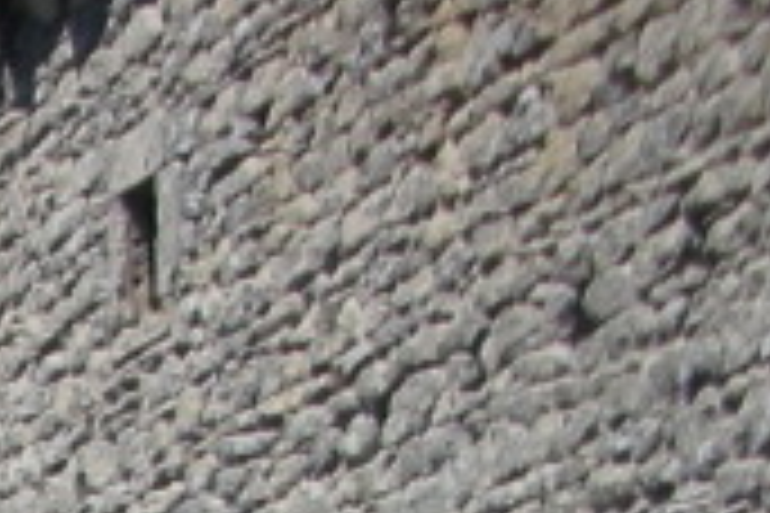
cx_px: -1423
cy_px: 1670
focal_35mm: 218
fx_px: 4662
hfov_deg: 8.2
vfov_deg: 5.8
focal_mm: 5.8
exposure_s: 1/106
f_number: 8.5
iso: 50
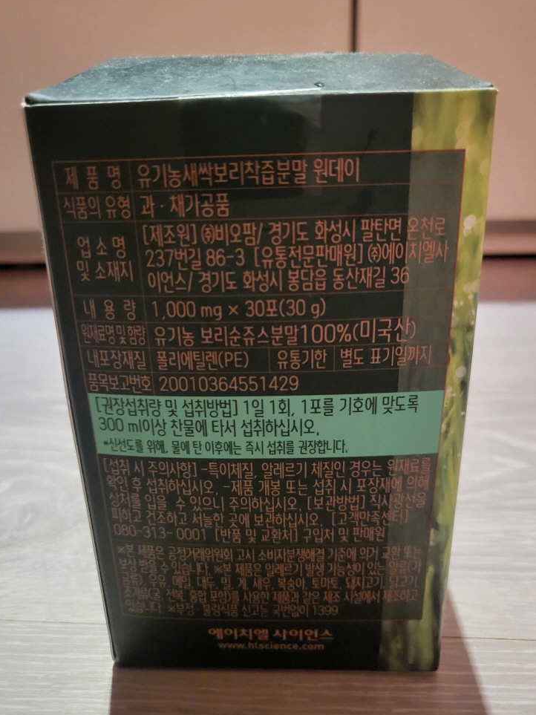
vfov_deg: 65.3
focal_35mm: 27
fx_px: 558
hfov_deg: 51.3
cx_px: 260
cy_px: 354
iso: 1600
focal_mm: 4.25
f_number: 1.8
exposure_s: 1/24
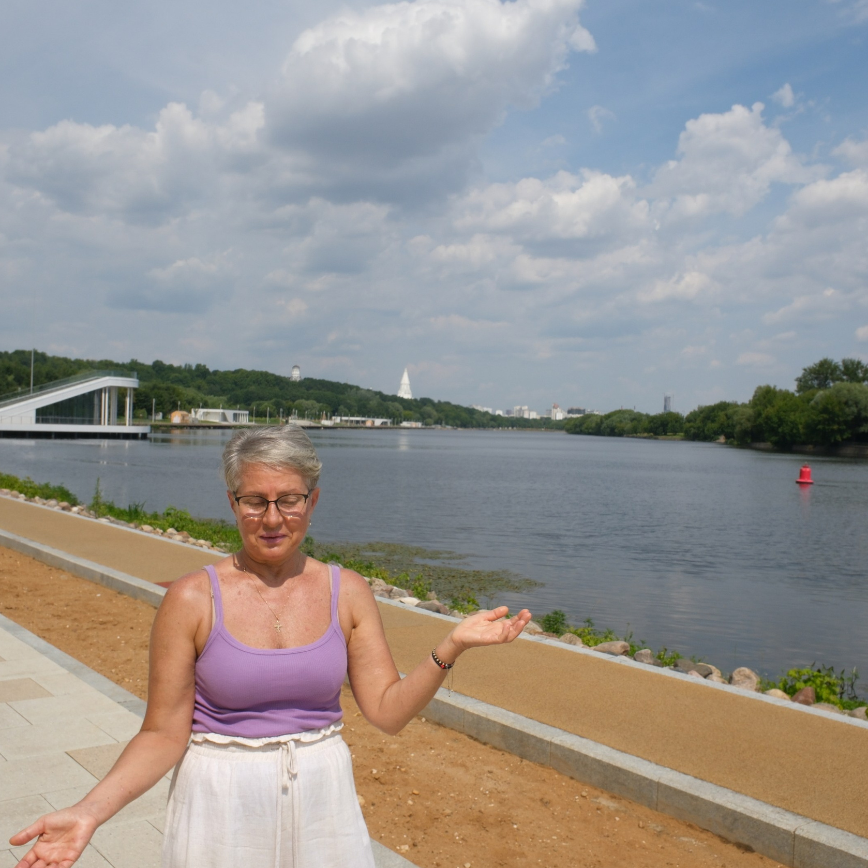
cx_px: 457
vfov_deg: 47.2
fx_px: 993
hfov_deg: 47.2
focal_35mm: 35
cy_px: 441
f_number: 10
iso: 320
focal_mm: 18
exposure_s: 1/750
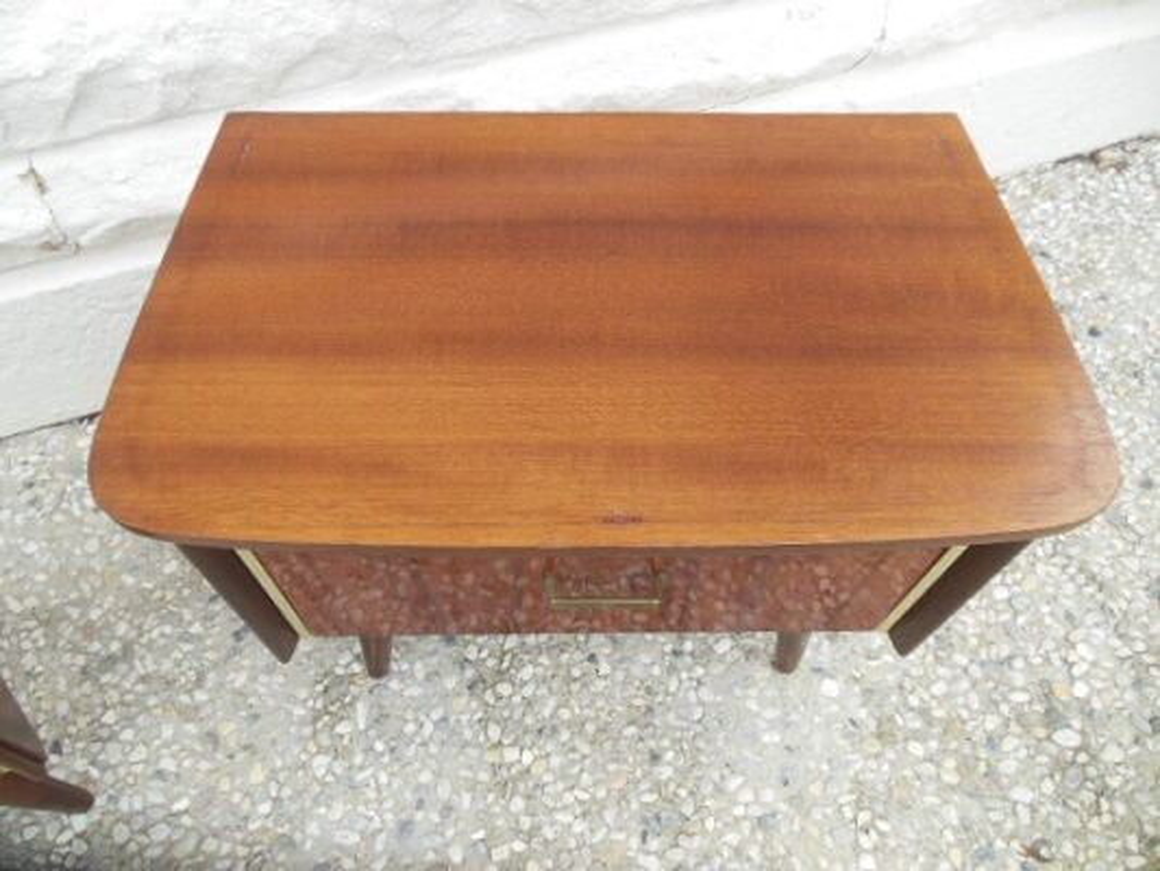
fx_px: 838
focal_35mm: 25
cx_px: 580
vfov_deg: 54.9
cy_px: 436
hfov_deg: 69.4
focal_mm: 4.5
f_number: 3.2
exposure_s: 1/250
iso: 125
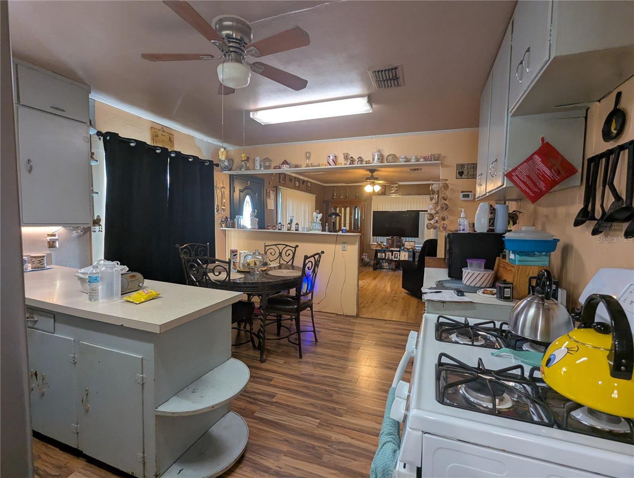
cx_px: 317
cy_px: 239
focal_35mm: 16
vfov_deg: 78.2
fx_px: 293
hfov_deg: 94.4
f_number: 2.2
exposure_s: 1/67
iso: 216
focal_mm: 2.35
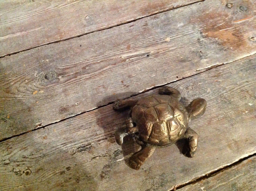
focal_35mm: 35
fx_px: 258
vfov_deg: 40.6
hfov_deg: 52.7
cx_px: 128
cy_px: 96
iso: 800
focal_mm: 4.28
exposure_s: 1/17
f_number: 2.4
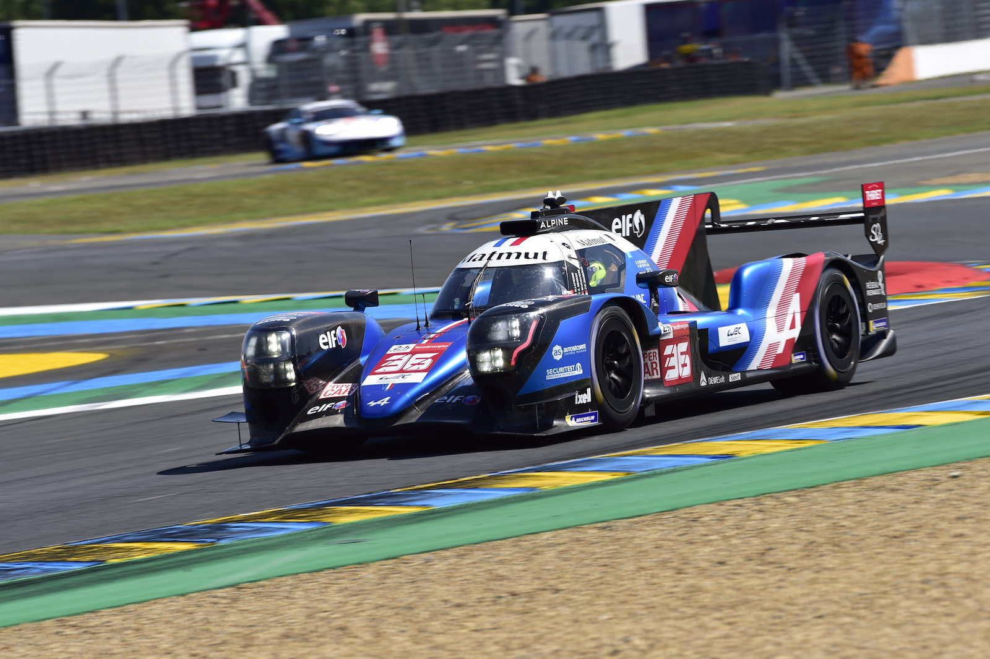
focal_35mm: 290
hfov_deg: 7.1
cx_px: 495
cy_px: 330
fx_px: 7971
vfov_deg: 4.7
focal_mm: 290
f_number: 9
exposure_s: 1/250
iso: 100
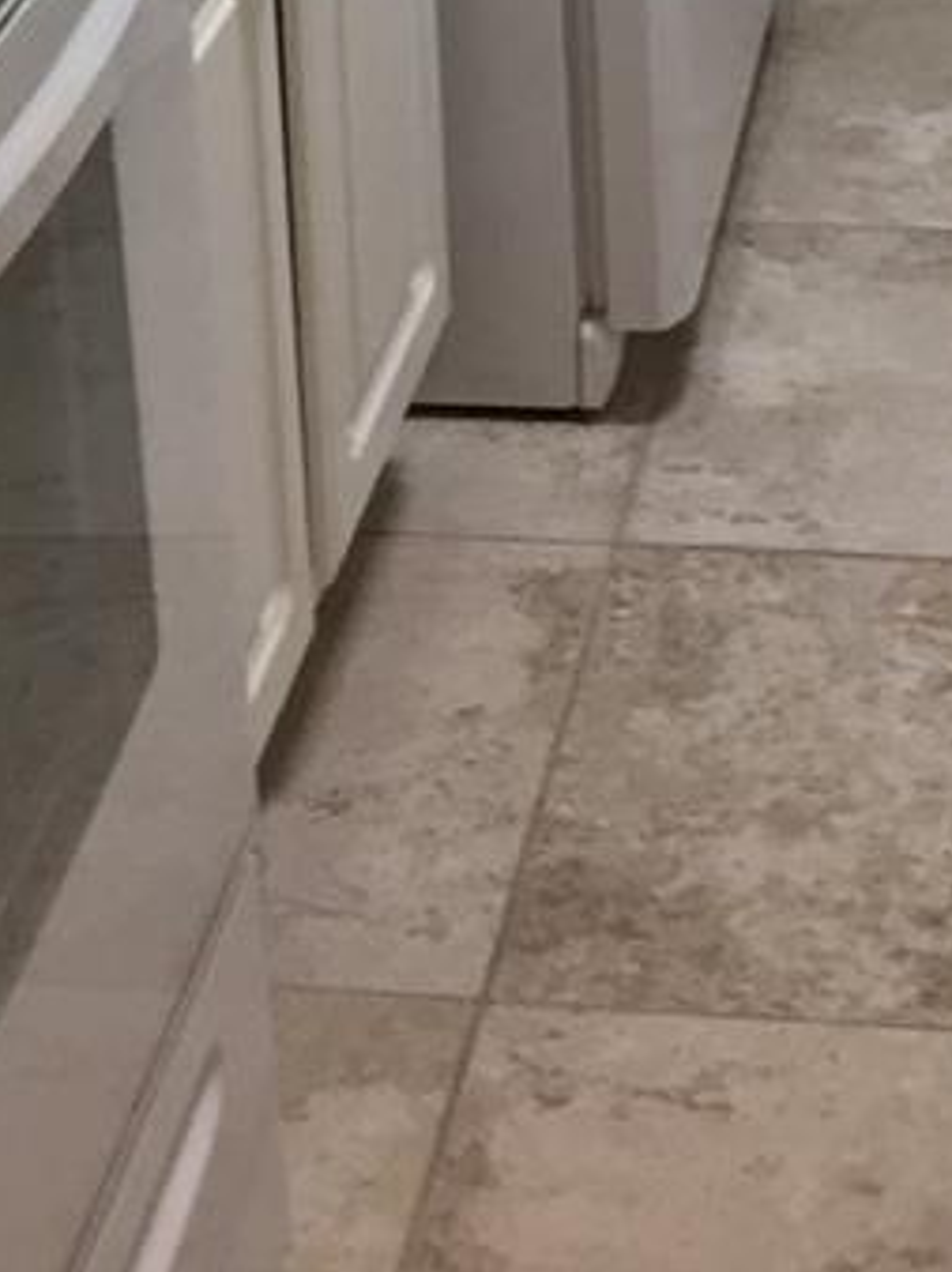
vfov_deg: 17.1
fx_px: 3782
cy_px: -681
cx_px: 647
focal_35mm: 103
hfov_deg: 14.3
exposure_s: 1/30
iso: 64
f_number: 2.2
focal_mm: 4.15
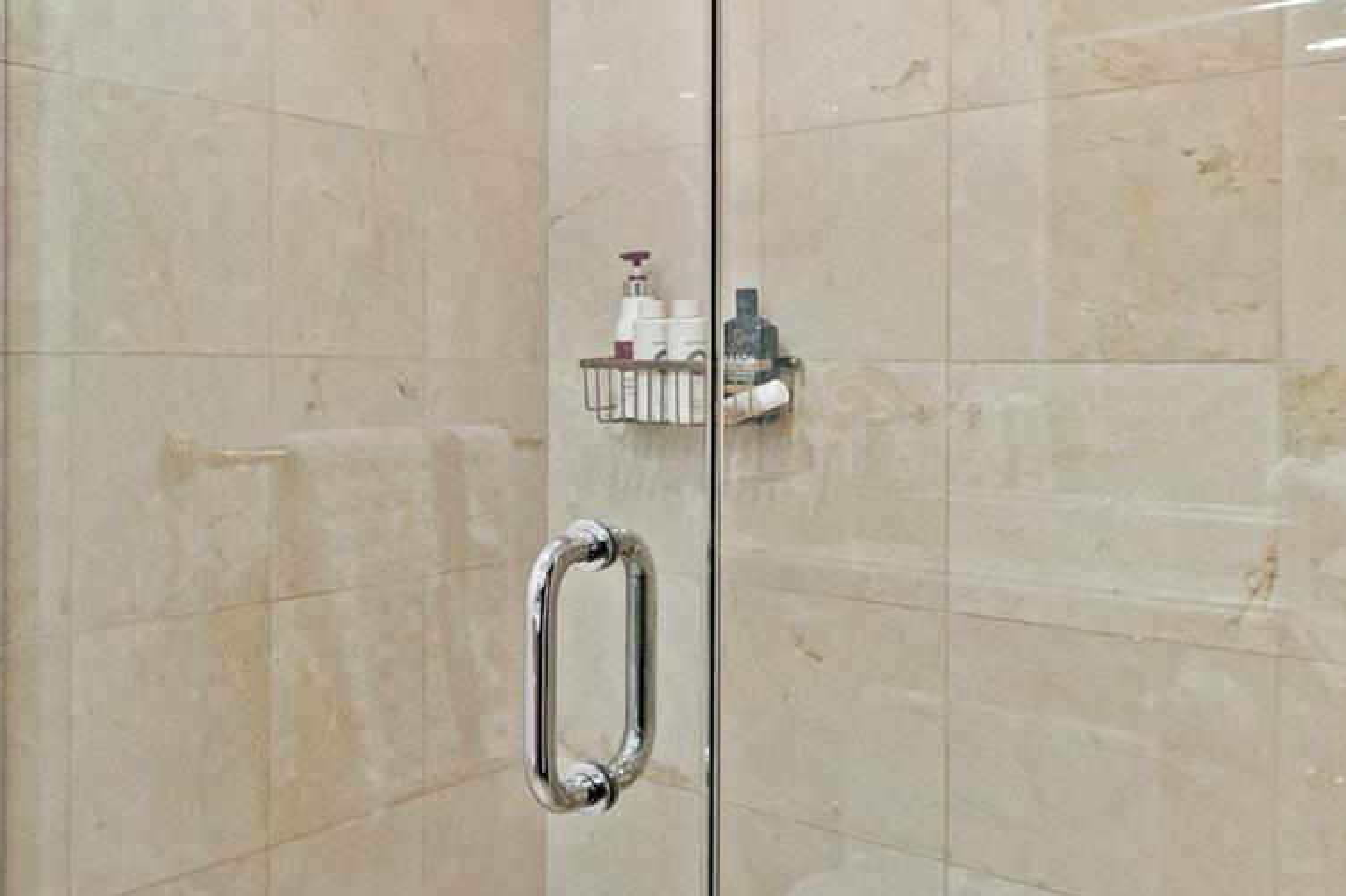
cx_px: 107
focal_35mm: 34
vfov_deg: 38.8
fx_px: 1271
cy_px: 393
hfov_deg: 49.1
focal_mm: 16
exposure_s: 1/2.5
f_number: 8
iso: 200
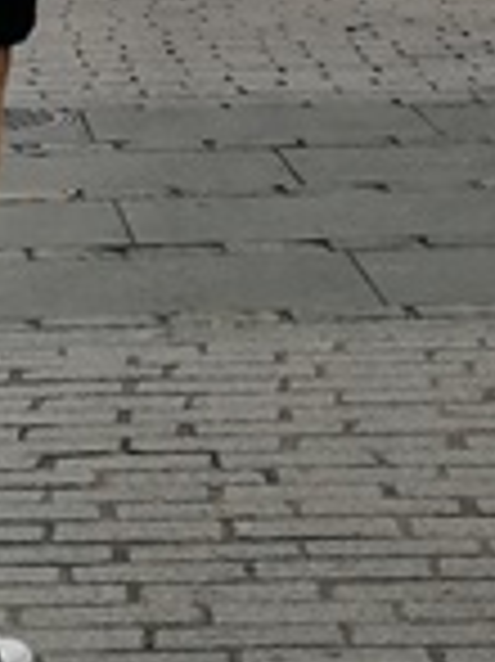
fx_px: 3838
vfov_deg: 9.0
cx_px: -14
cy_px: -838
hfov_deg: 7.3
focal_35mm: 201
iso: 50
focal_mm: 4.5
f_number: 2.2
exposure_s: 1/186
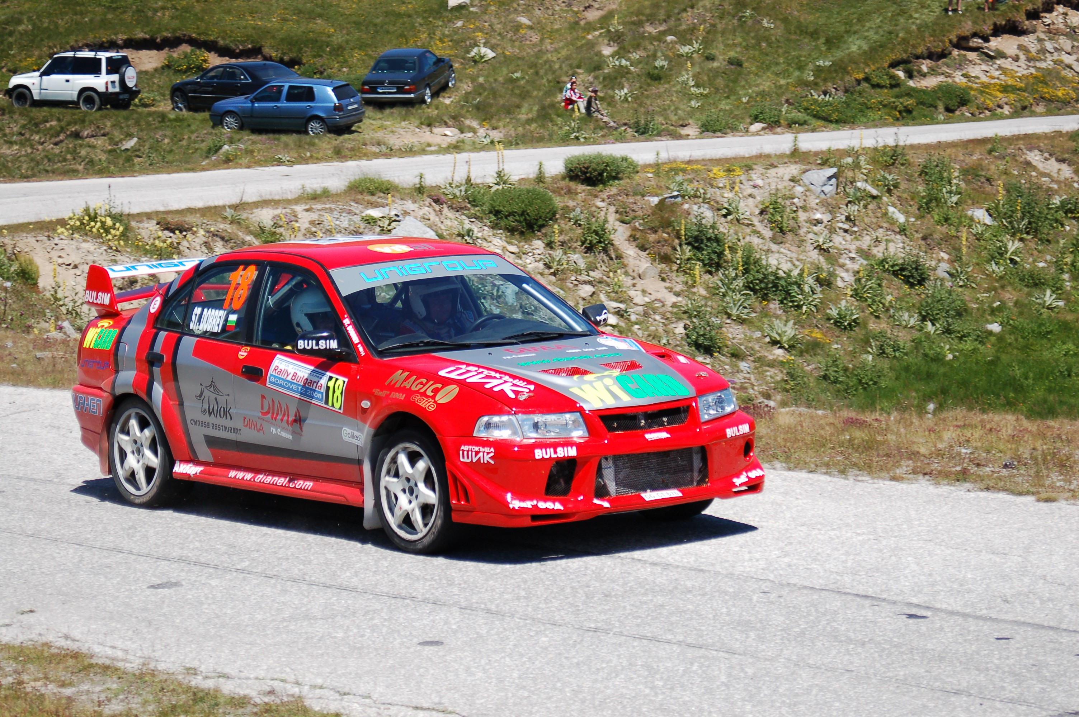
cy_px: 358
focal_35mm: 120
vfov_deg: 11.4
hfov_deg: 17.1
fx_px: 3593
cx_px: 540
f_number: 5.6
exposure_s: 1/1000
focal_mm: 80
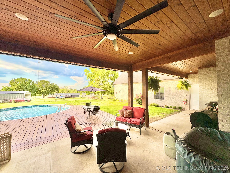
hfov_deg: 102.1
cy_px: 86
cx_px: 115
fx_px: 93
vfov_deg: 85.7
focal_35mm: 14
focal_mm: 2.22
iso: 64
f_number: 2.2
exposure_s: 1/636
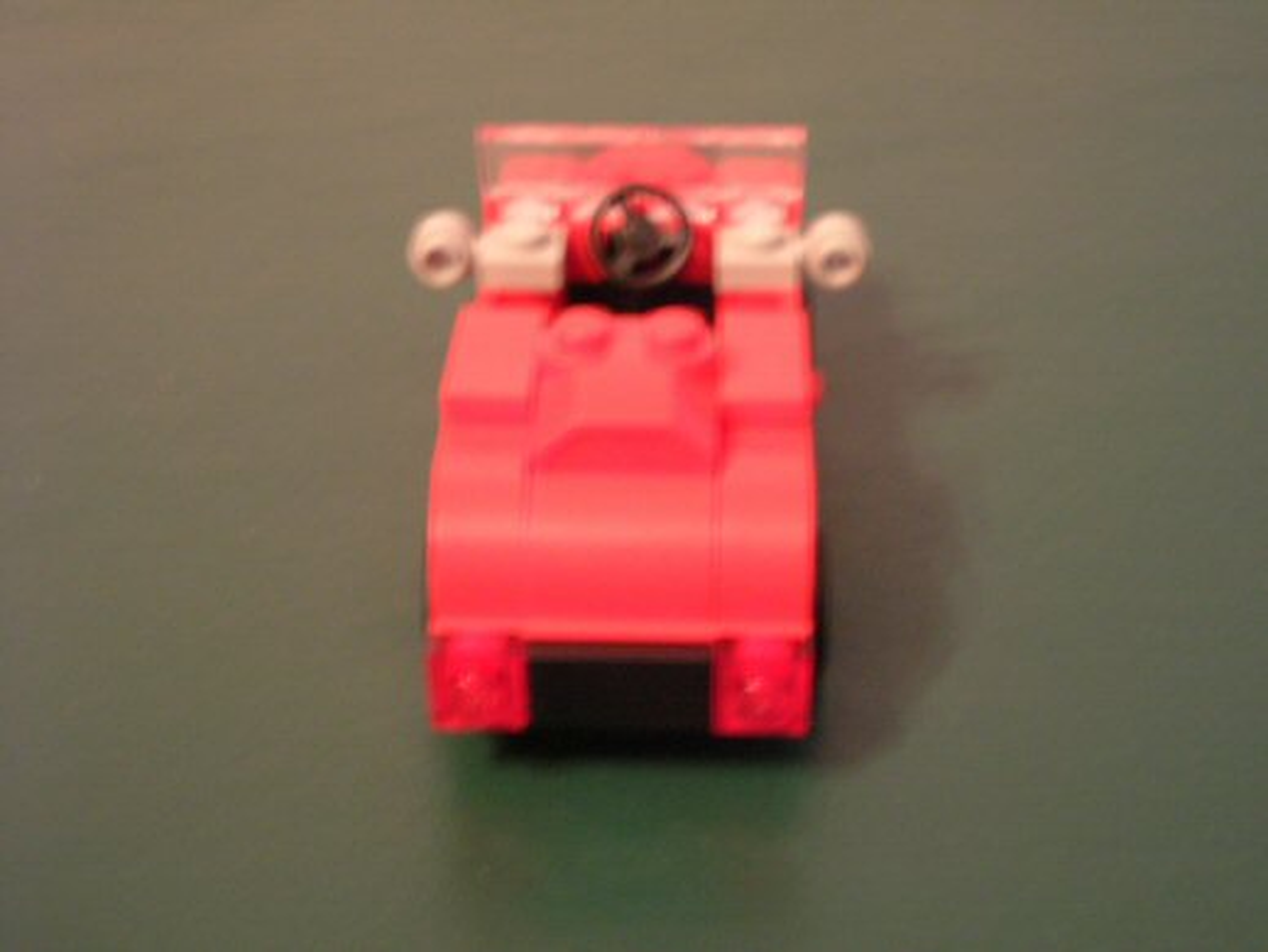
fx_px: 2419
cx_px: 634
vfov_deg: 22.3
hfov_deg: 29.4
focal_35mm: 66
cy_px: 476
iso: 200
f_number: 3.8
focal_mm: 11
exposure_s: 1/1.6
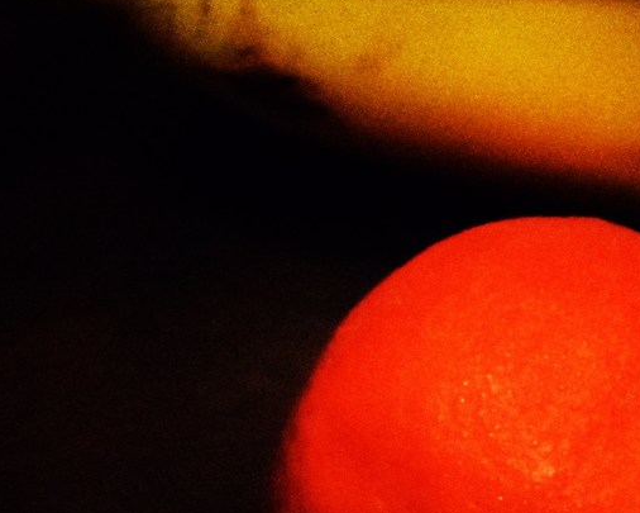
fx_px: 3414
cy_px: -108
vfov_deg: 8.5
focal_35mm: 180
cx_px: 1089
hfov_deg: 10.2
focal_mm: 27
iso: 12800
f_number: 4
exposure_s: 1/1000
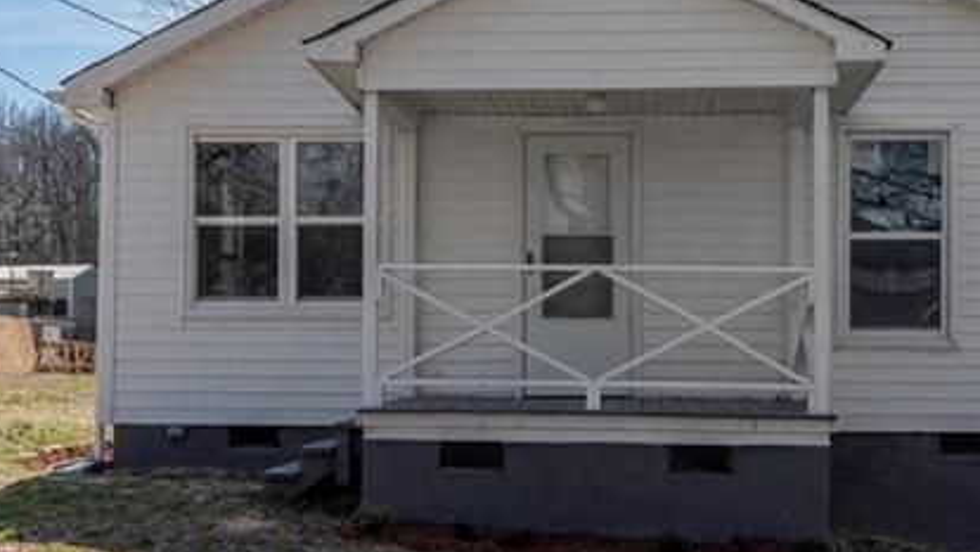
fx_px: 1481
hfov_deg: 36.5
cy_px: 309
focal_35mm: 57
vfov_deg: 21.1
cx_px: 568
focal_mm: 22
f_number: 6.3
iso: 250
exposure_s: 1/4000
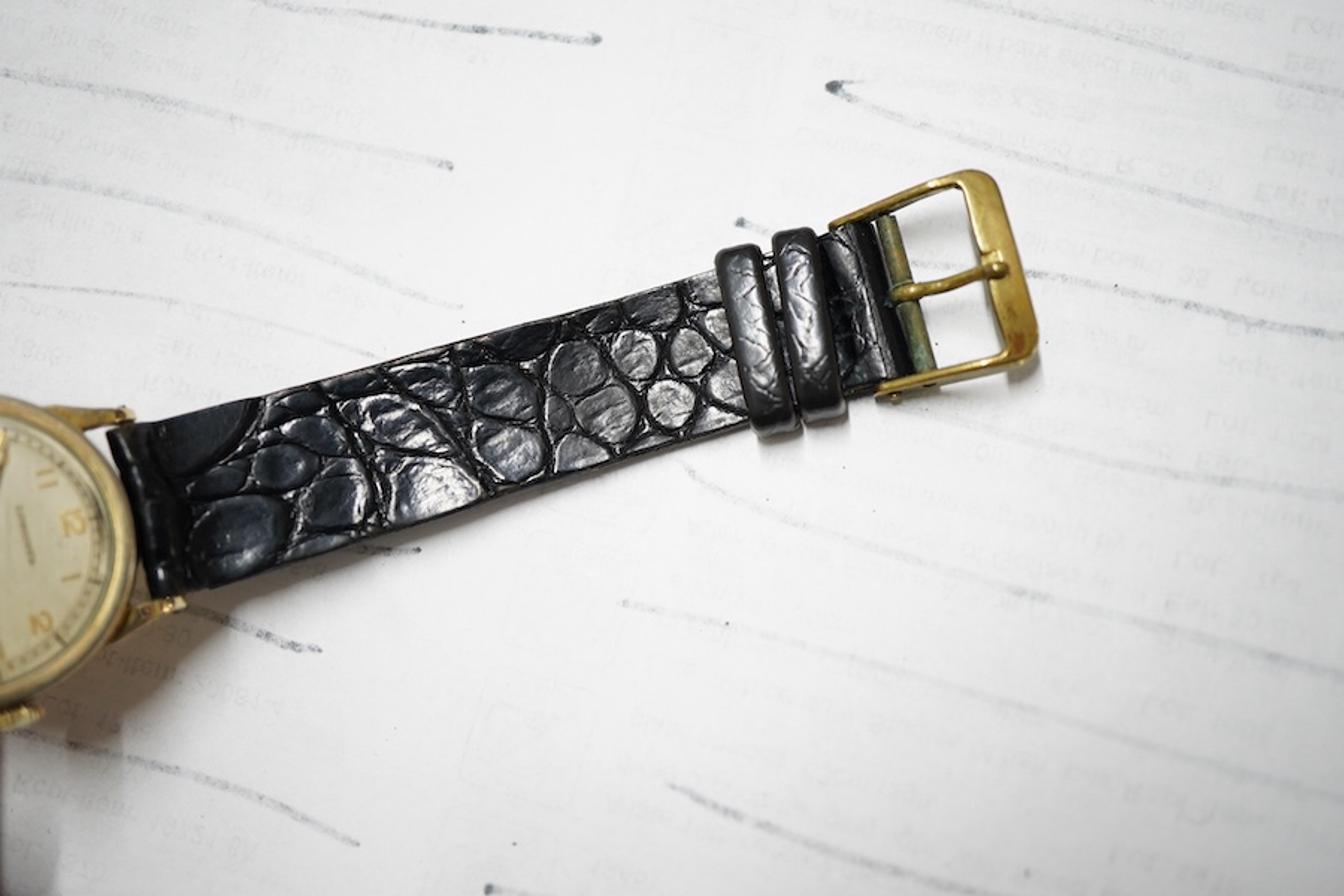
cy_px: 448
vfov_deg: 29.9
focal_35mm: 45
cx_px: 672
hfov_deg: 43.6
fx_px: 1680
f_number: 5
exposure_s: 1/125
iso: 1000
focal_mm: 30
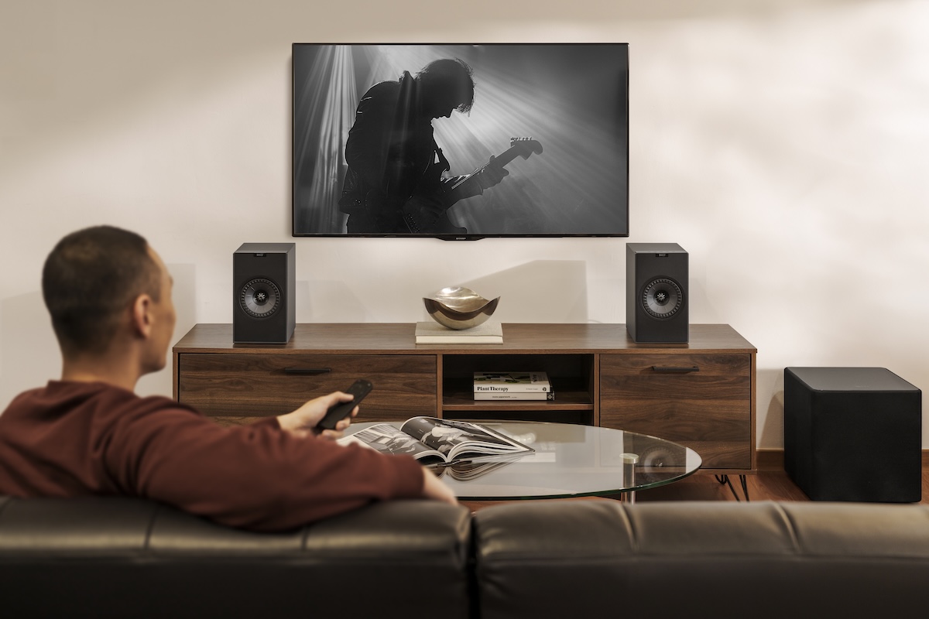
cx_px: 464
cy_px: 310
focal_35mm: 50
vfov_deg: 27.0
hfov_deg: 39.6
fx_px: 1290
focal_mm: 50
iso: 160
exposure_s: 1/30
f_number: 3.5
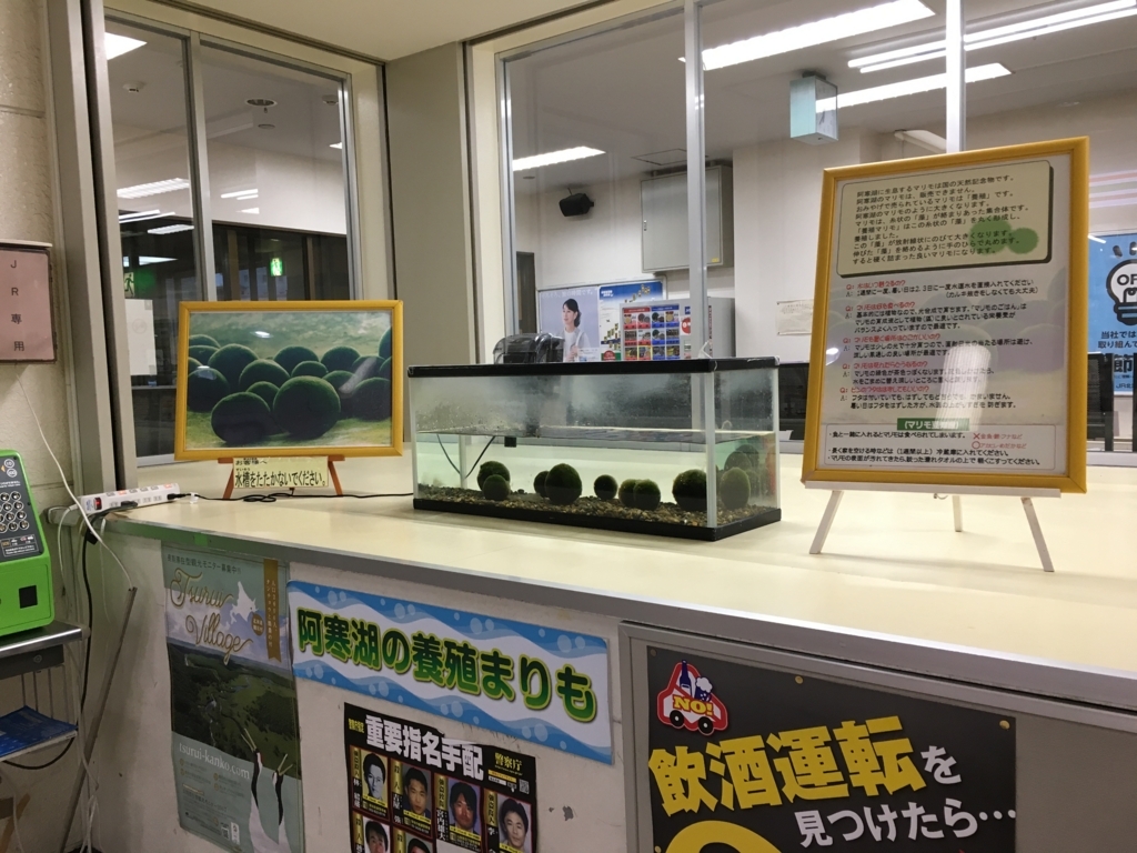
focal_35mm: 29
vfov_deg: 48.2
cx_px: 568
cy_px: 426
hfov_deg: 61.7
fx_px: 953
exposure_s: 1/30
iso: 64
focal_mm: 4.15
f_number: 2.2
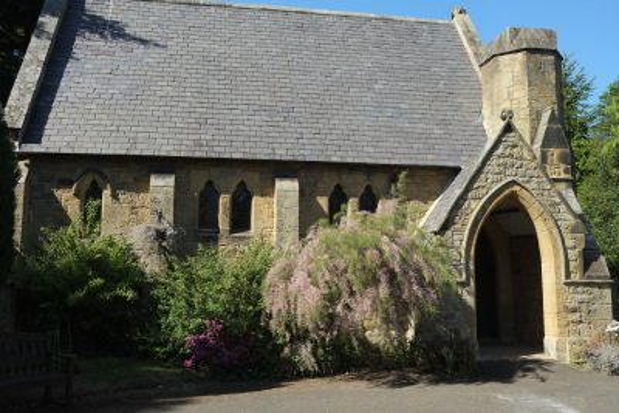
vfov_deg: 37.9
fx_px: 602
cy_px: 206
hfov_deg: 54.4
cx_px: 310
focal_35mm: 35
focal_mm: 23
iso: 400
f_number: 7.1
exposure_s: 1/450
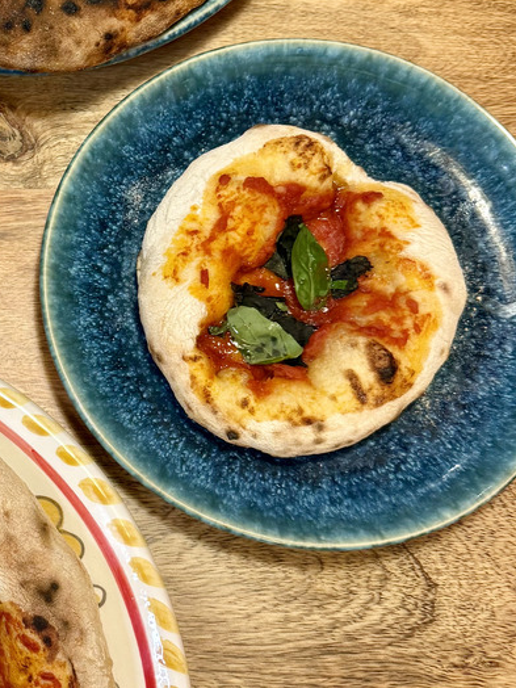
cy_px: 342
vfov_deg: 31.7
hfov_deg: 22.4
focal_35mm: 61
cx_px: -77
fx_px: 1212
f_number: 1.78
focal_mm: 6.76
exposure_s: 1/48
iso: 160
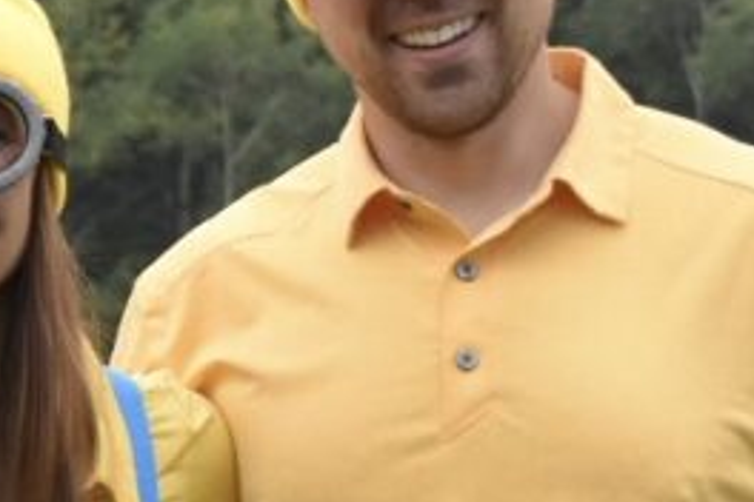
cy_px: 452
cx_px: -548
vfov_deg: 6.2
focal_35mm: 221
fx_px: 4628
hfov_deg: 9.0
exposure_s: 1/200
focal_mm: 38
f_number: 7.1
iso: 800
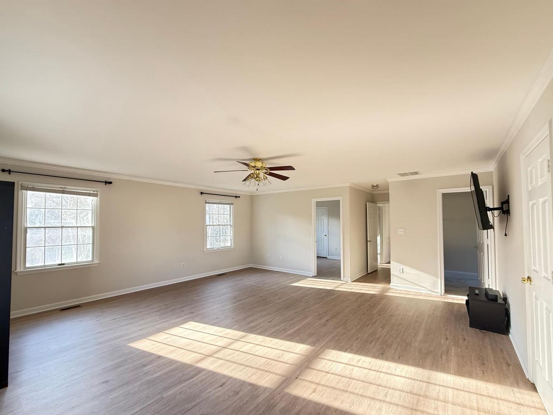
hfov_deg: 98.1
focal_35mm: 15
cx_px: 290
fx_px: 240
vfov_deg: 81.7
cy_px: 217
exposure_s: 1/60
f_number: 2.2
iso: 500
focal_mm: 2.22
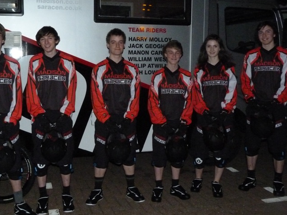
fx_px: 356
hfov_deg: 43.7
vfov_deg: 33.5
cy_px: 95
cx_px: 122
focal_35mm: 43
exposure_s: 1/60
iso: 800
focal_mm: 6.2
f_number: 5
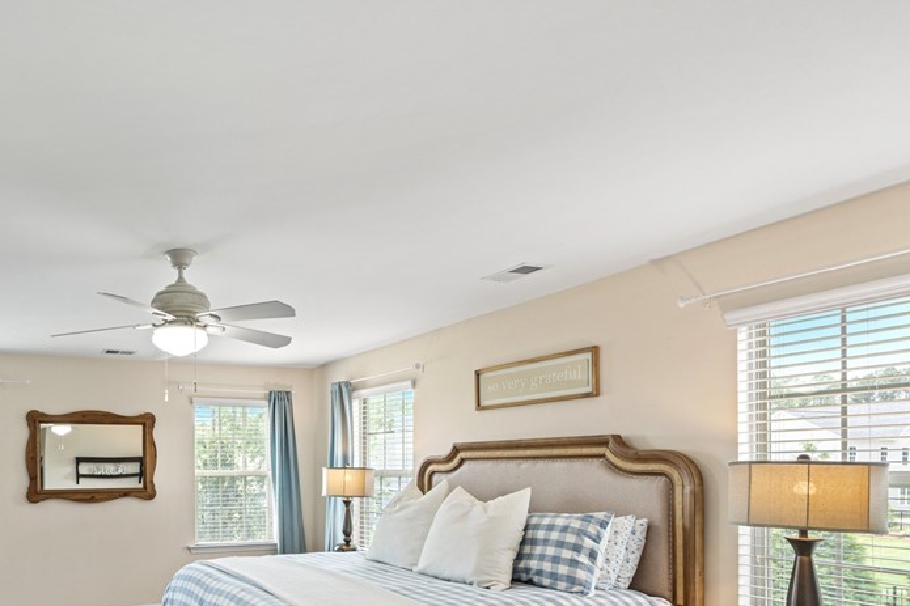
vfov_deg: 49.0
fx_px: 632
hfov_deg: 66.3
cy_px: 464
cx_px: 209
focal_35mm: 25
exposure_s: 1/13
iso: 250
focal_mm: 16
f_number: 9
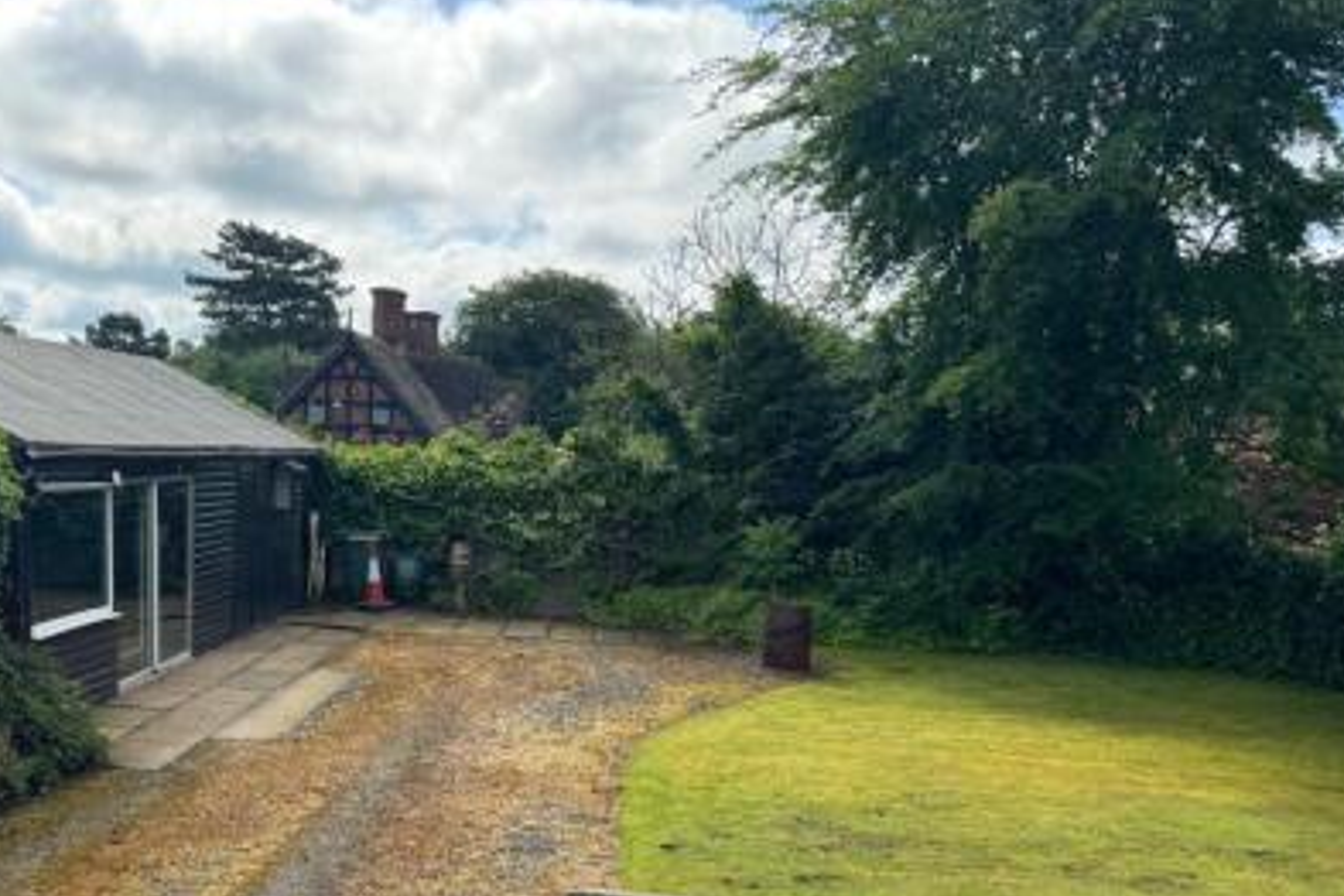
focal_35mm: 37
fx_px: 1381
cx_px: 535
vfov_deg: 34.8
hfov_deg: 51.5
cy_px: 720
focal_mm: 6.76
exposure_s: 1/1980
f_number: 1.78
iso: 80
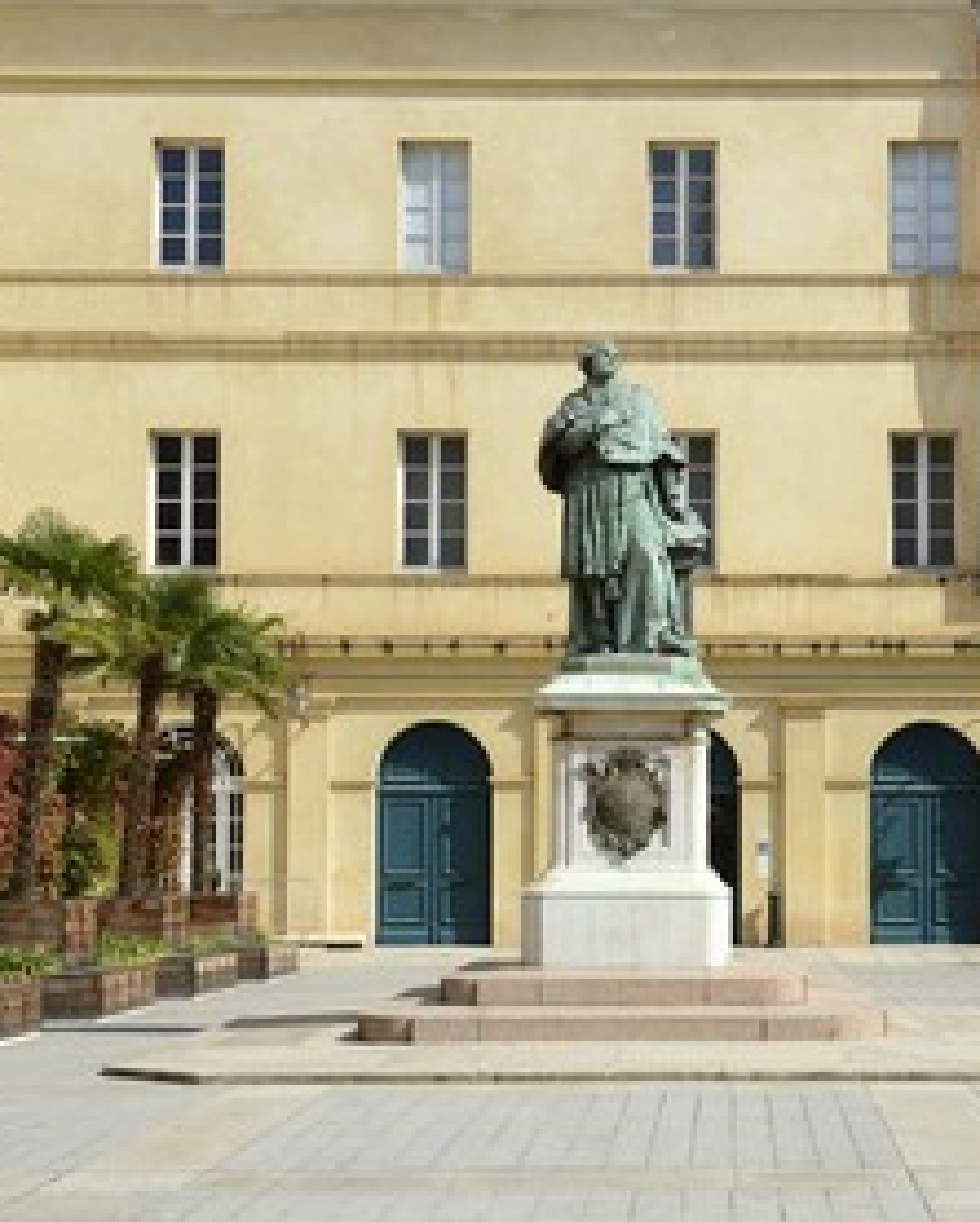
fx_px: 1956
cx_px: 720
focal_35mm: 54
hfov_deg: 27.8
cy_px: 609
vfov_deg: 34.7
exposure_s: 1/250
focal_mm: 38
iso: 200
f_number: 11
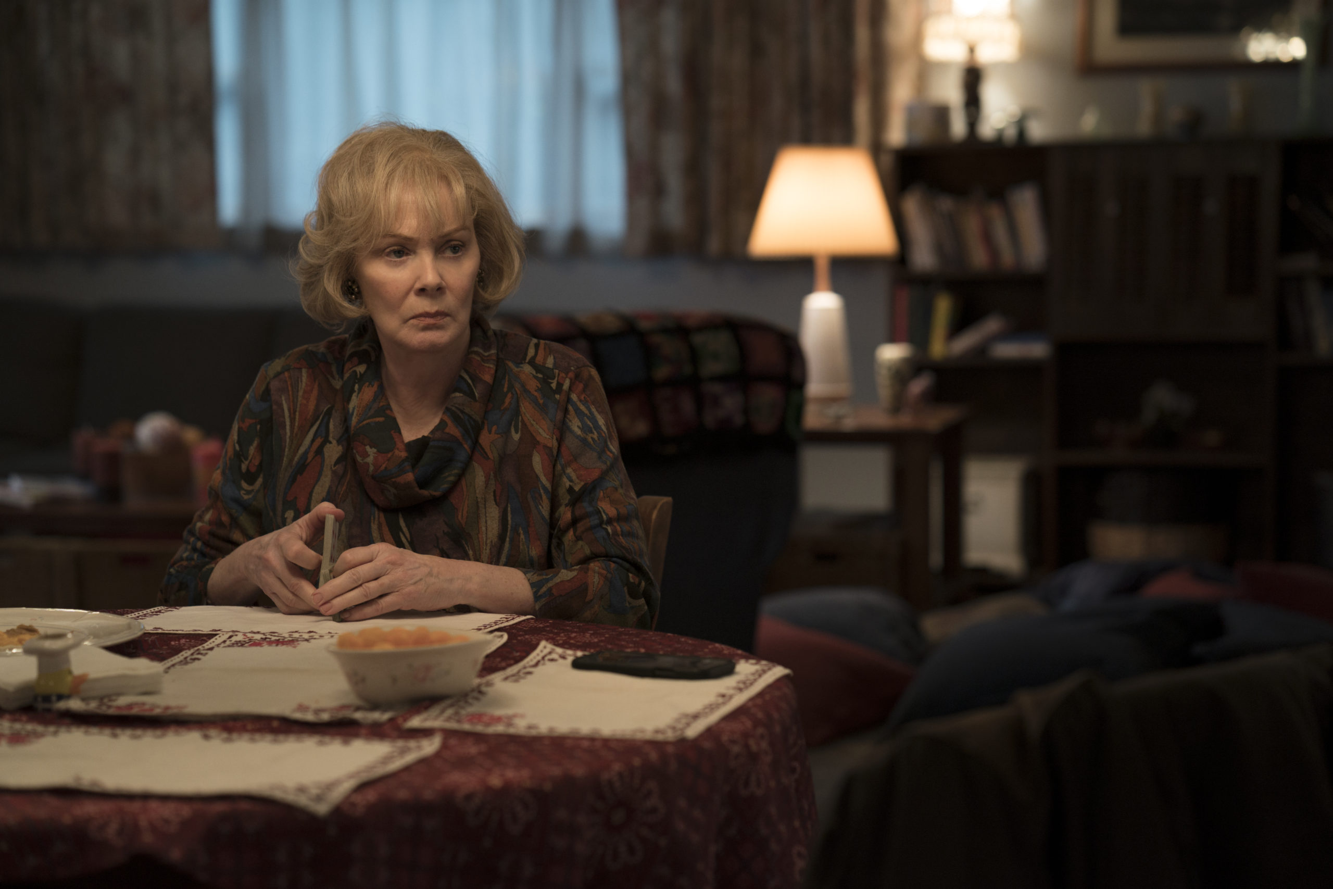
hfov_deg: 23.9
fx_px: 3147
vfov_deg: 16.1
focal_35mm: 85
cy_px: 444
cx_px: 666
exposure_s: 1/125
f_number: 2.8
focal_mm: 85
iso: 1250
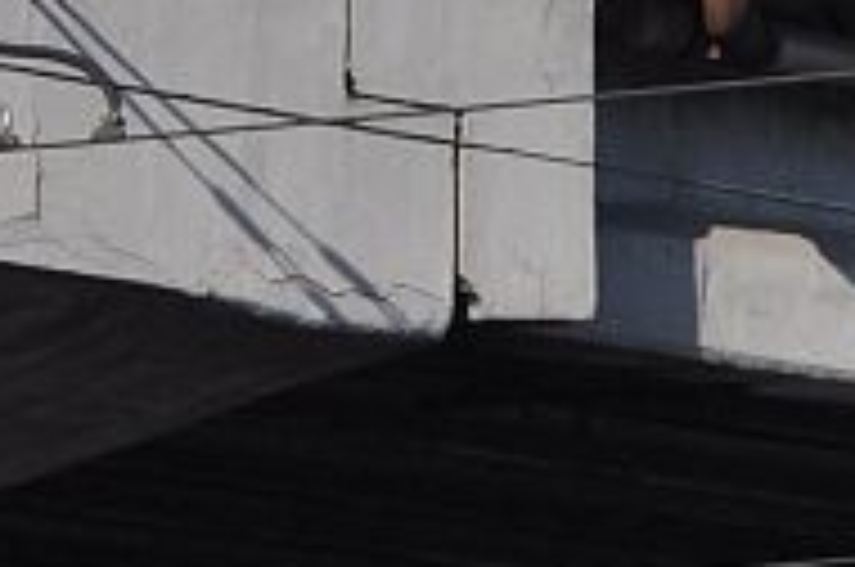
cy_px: 1516
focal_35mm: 524
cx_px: 1665
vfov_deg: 2.6
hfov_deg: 3.9
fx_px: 12424
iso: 400
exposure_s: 1/1600
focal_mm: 62
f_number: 6.3
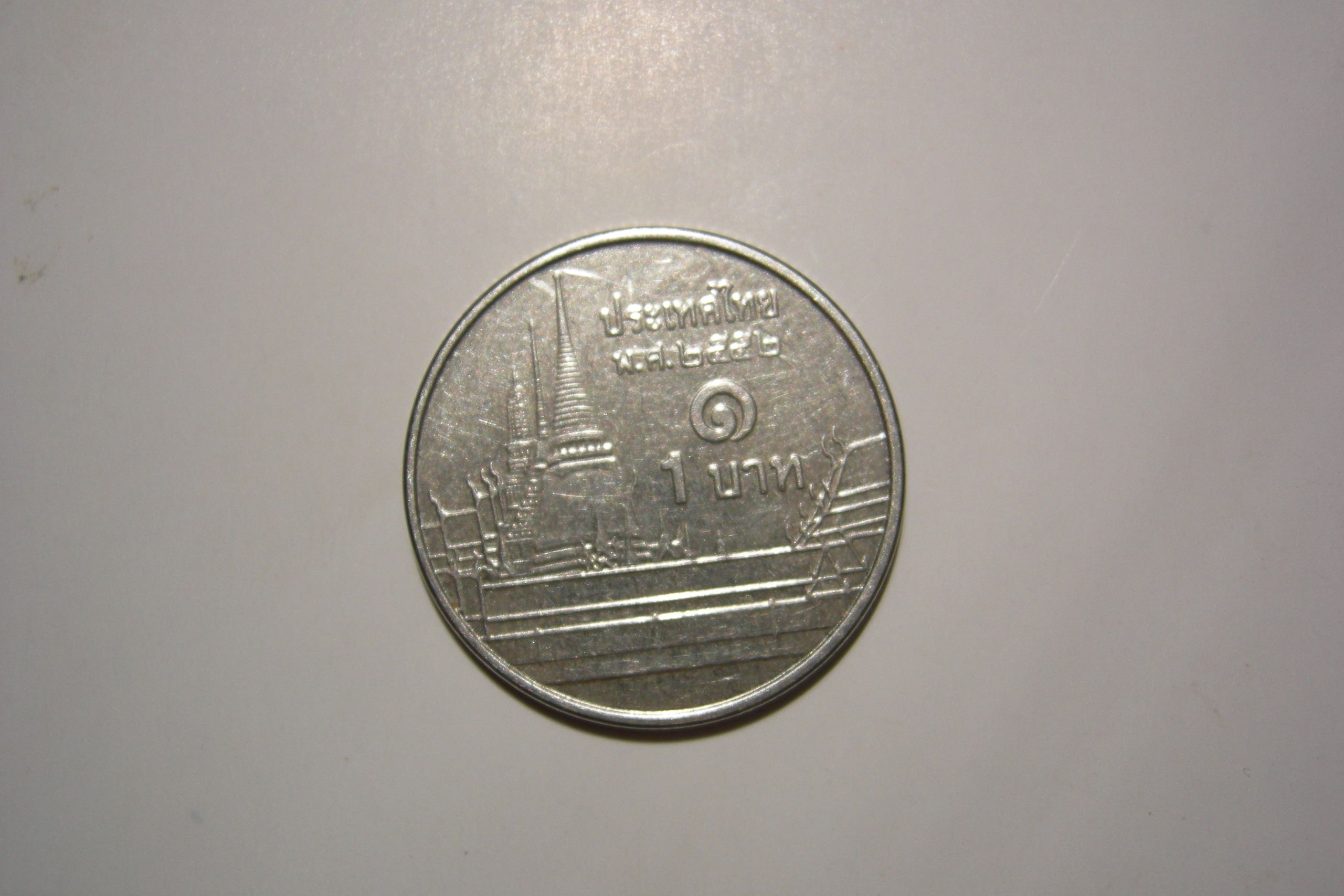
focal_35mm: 40
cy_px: 456
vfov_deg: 33.4
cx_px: 671
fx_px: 1493
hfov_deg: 48.5
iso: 100
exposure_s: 1/164
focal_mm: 8
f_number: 2.8
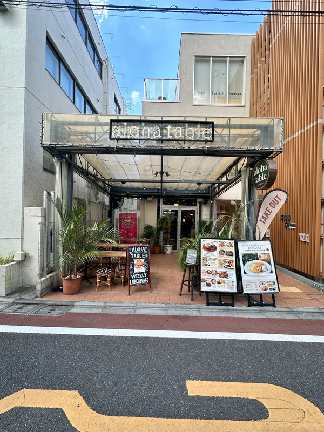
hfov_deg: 85.7
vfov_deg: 102.1
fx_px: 175
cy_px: 216
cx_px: 162
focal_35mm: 14
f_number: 2.2
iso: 40
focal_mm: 2.22
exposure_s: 1/141
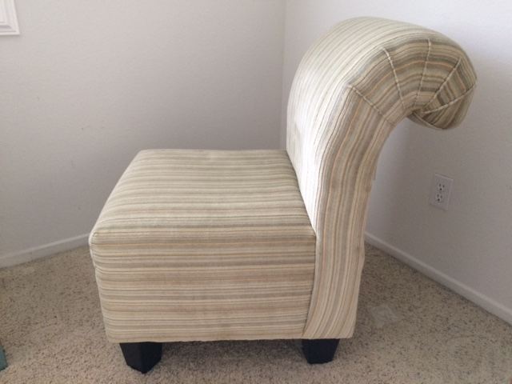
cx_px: 256
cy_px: 192
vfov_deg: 48.2
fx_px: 429
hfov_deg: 61.7
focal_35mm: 29
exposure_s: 1/30
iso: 200
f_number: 2.2
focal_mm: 4.15
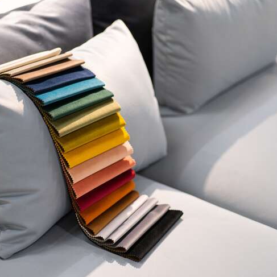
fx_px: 643
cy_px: 137
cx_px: 113
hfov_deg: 24.3
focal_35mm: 71
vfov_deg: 24.3
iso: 500
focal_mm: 55
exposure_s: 1/160
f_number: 2
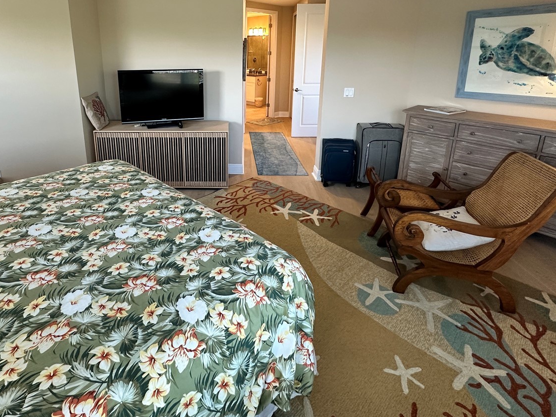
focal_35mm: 20
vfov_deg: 63.7
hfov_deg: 80.9
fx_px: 321
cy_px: 127
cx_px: 226
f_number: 2.2
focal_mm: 2.22
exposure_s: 1/120
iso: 250
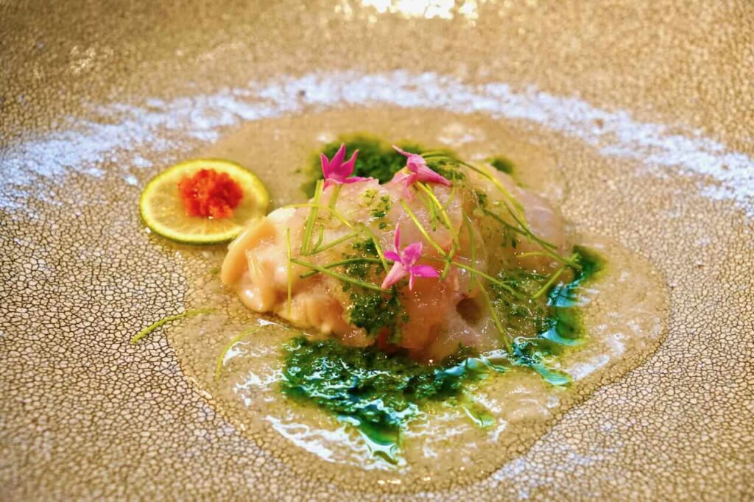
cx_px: 377
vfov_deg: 19.9
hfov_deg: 29.5
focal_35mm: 68
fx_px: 1432
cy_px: 251
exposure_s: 1/20
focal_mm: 45.6
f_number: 5.6
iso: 200
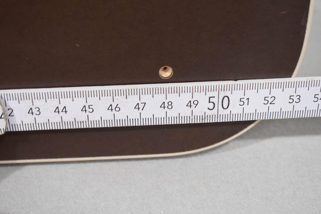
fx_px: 508
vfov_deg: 23.8
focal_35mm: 57
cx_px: 160
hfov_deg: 35.1
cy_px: 107
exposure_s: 1/60
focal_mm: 38
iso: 500
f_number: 5.6
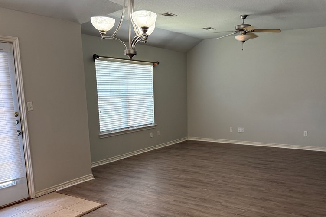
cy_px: 138
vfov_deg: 38.6
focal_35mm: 34
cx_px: 178
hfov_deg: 55.7
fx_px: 308
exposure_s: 1/120
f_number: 1.78
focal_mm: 6.76
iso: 250
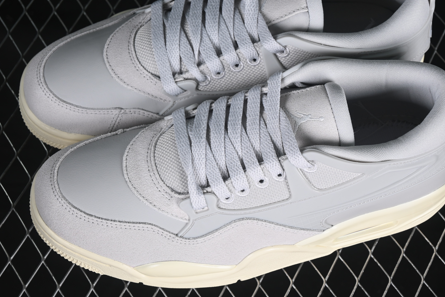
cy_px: 123
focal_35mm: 97
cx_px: 245
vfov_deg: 14.1
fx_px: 1199
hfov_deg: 21.0
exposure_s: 1/80
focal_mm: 50
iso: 160
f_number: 7.1
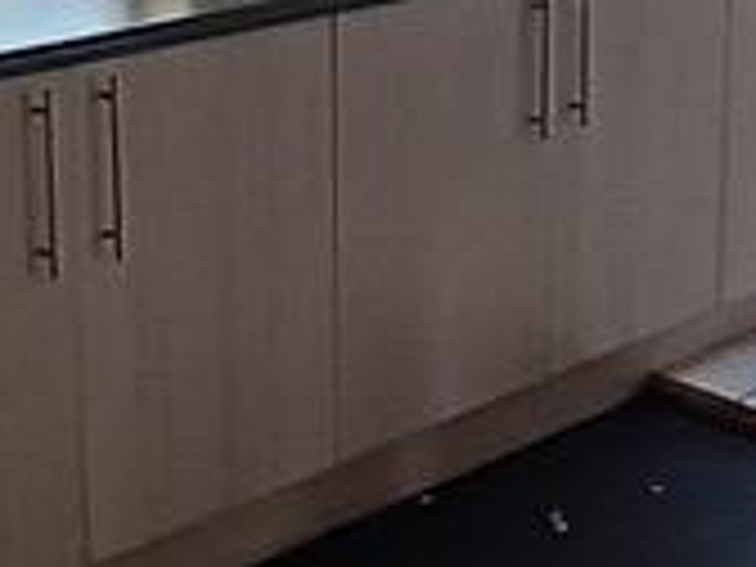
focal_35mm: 81
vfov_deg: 17.7
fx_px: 1769
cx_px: 171
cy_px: -18
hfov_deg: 23.8
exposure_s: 1/50
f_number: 2.2
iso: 702
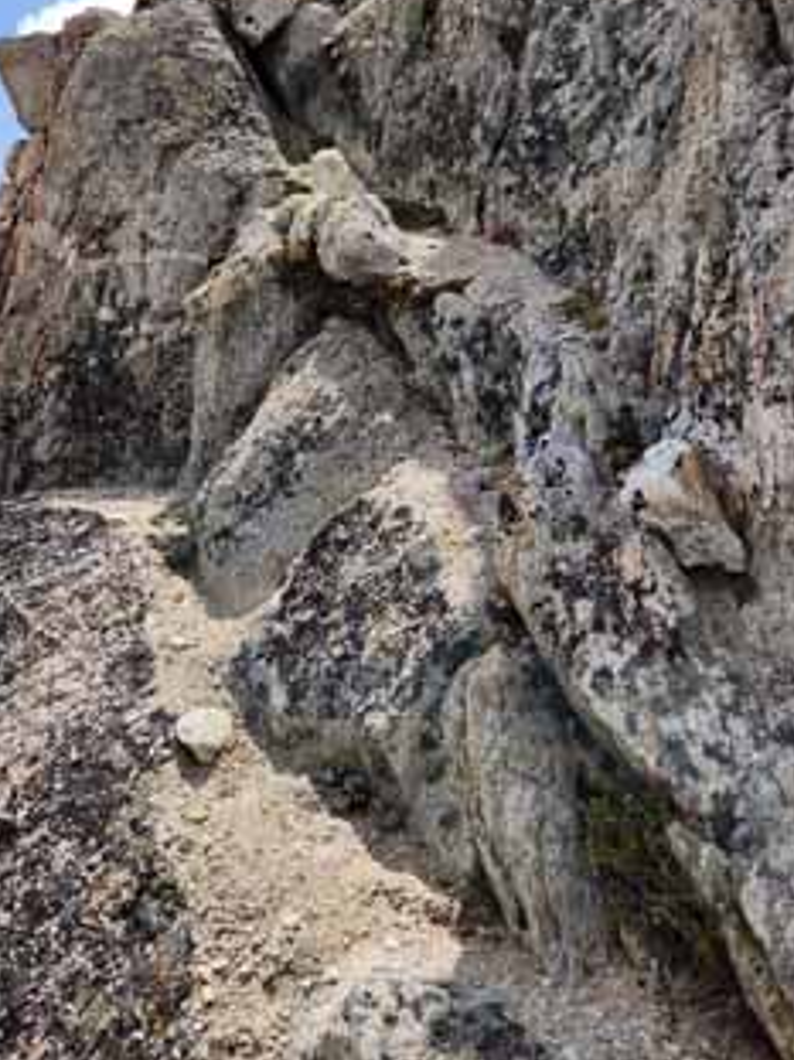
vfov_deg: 49.4
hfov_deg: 38.4
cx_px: 302
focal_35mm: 37
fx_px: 1132
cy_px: 365
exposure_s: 1/2200
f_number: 1.8
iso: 20
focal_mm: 5.4
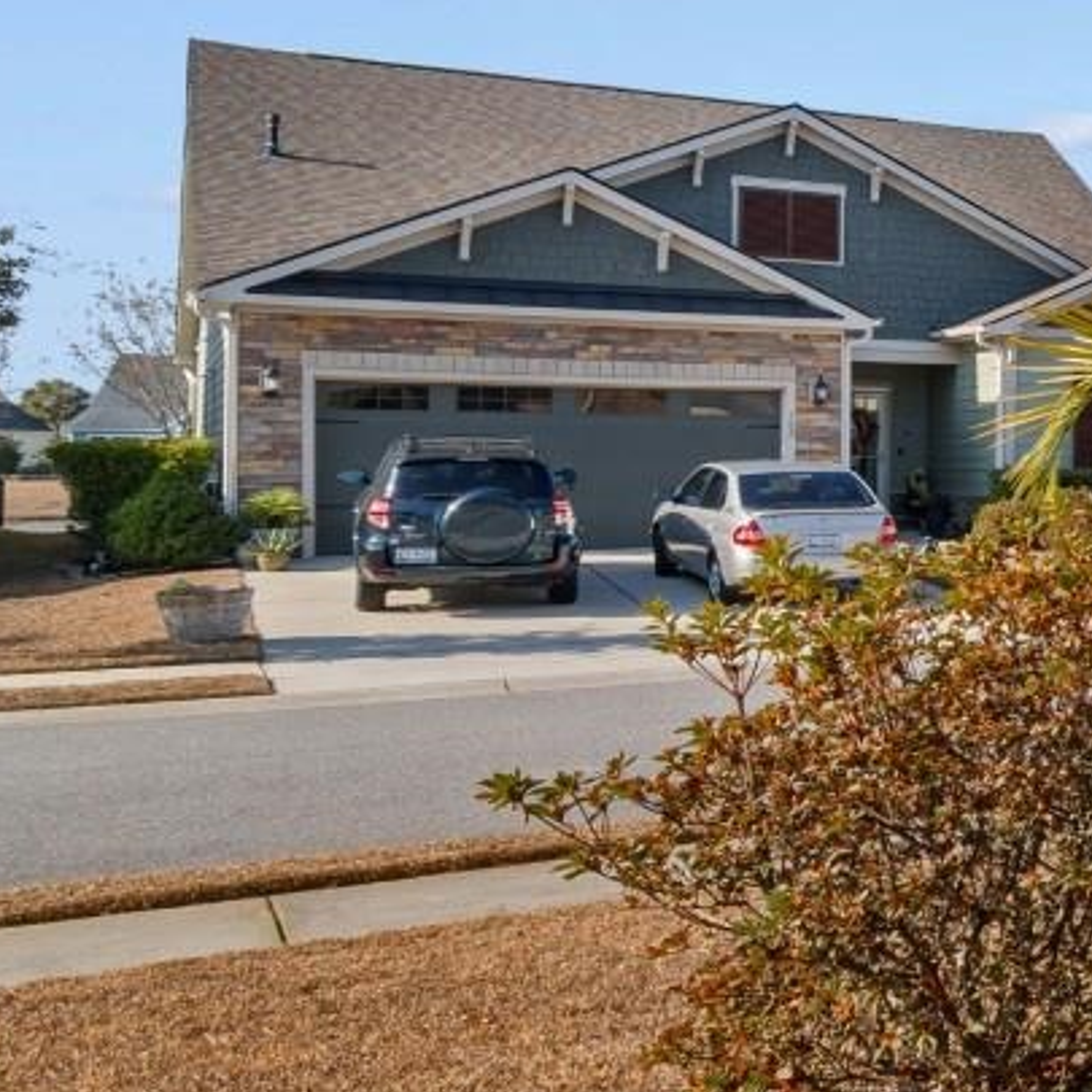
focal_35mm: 51
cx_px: 1939
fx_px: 1820
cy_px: 418
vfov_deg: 33.3
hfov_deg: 21.9
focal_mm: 10
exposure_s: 1/320
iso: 100
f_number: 9
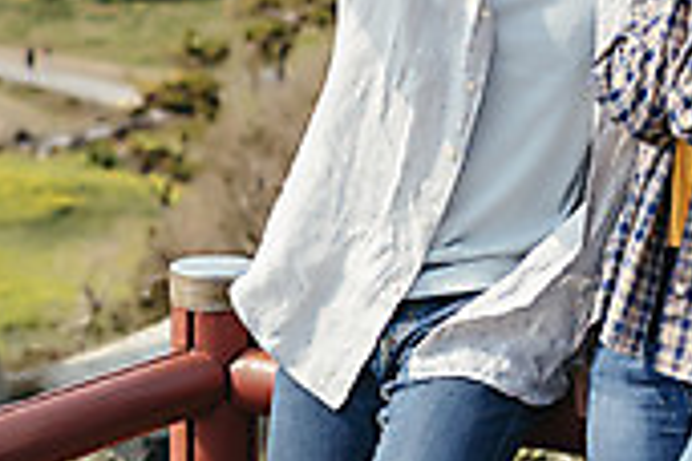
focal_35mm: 154
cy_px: -210
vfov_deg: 8.7
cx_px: 67
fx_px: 2960
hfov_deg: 13.2
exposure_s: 1/2500
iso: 100
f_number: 2.8
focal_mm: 44
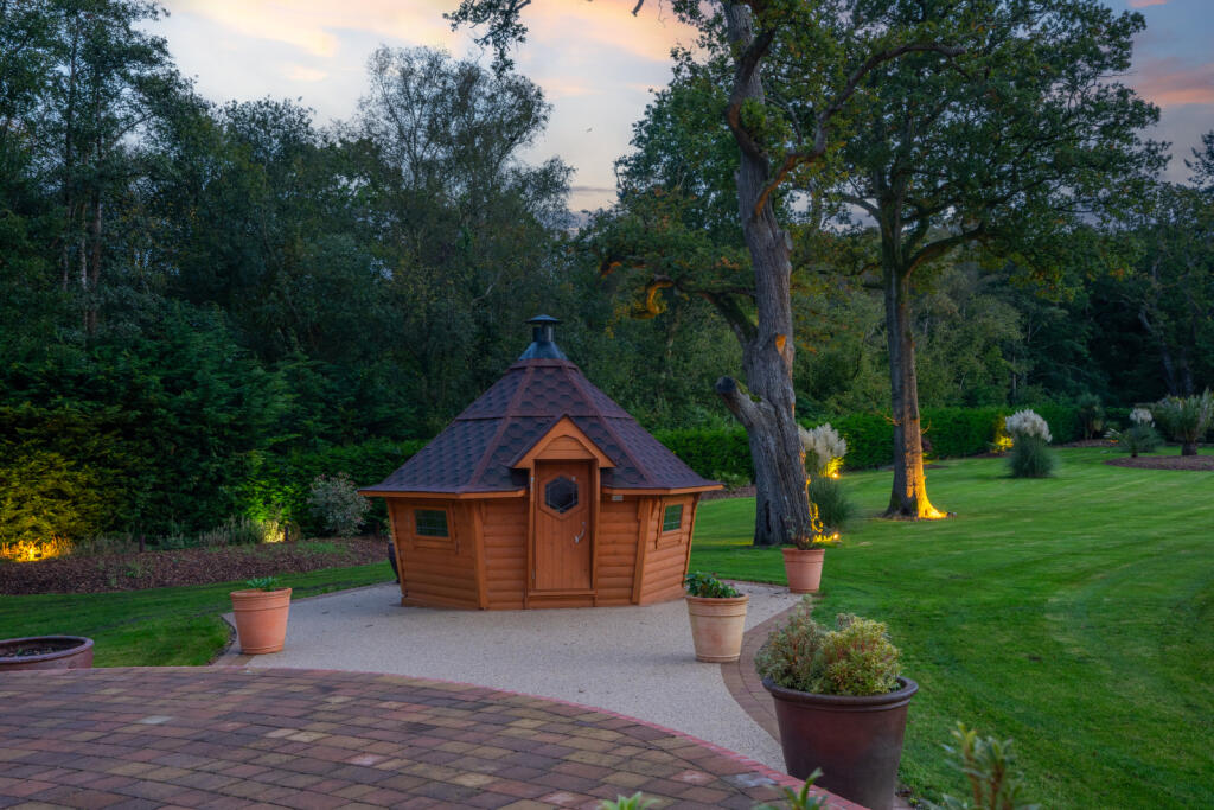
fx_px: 1180
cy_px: 405
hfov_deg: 54.4
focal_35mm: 35
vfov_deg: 37.9
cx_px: 607
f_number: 13
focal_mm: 35
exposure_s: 1/1.25
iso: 640
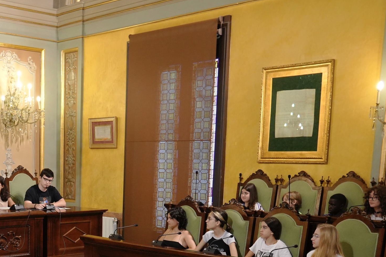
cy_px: 269
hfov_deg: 34.5
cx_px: 73
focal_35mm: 56
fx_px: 600
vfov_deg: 23.0
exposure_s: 1/100
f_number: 4
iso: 3200
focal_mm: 24
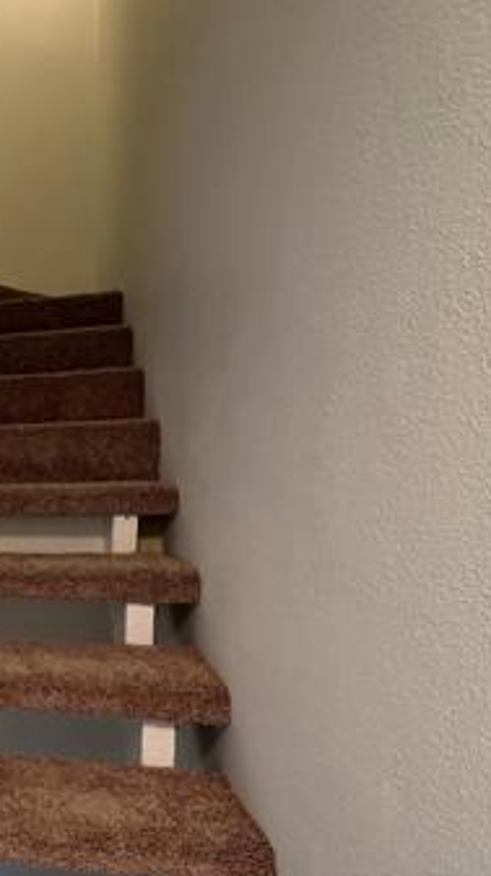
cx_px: -143
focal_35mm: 29
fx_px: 673
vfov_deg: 65.6
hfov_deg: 31.3
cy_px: 520
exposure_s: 1/120
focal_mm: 2.22
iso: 320
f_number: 2.2
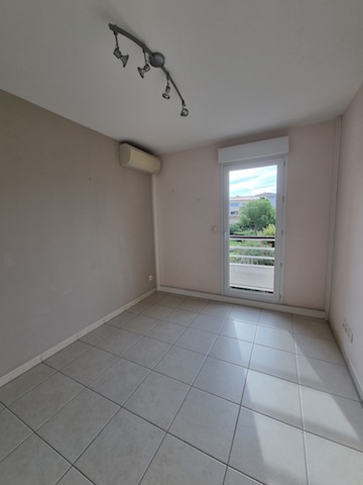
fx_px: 182
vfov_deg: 106.2
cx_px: 182
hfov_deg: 89.9
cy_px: 242
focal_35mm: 13
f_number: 2.2
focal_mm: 2.2
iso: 50
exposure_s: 1/151
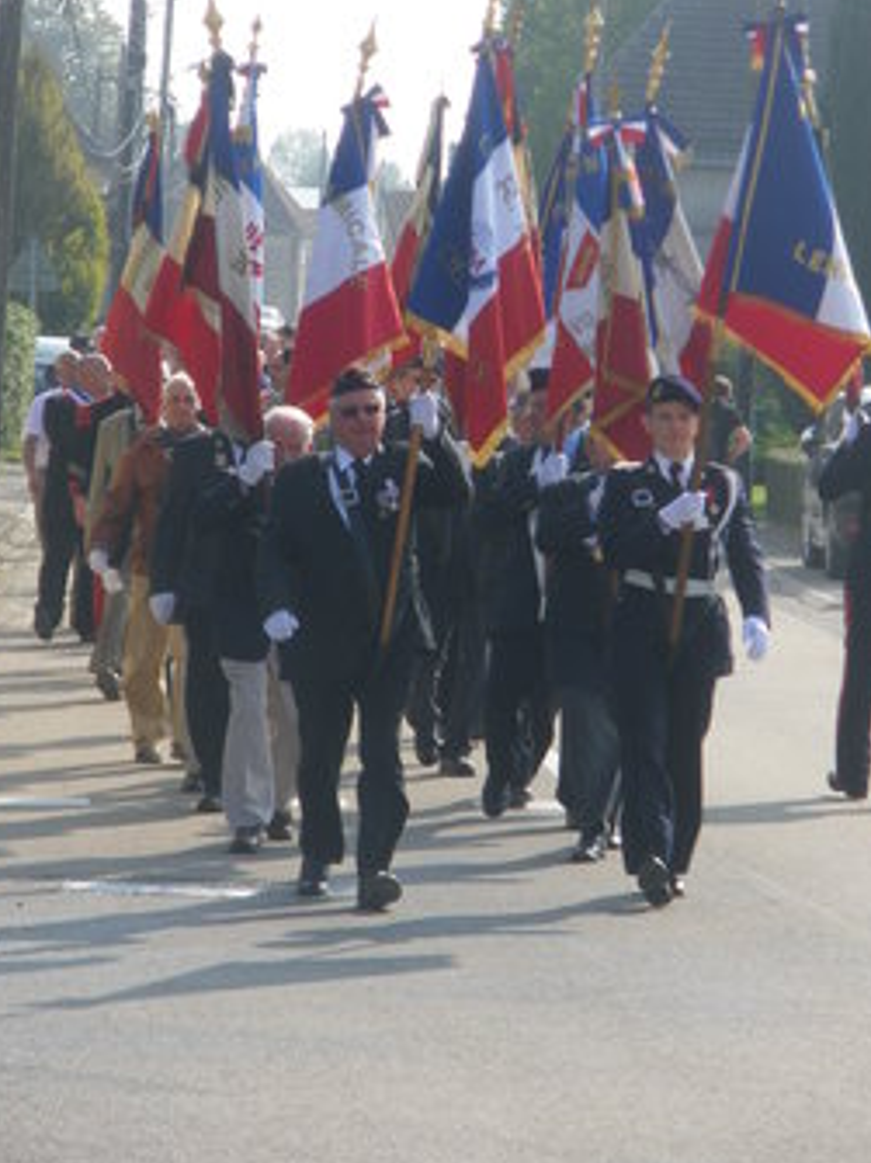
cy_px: 486
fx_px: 7218
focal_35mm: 215
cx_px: 416
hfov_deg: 6.9
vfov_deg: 9.2
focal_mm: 31.5
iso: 100
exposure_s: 1/320
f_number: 5.6
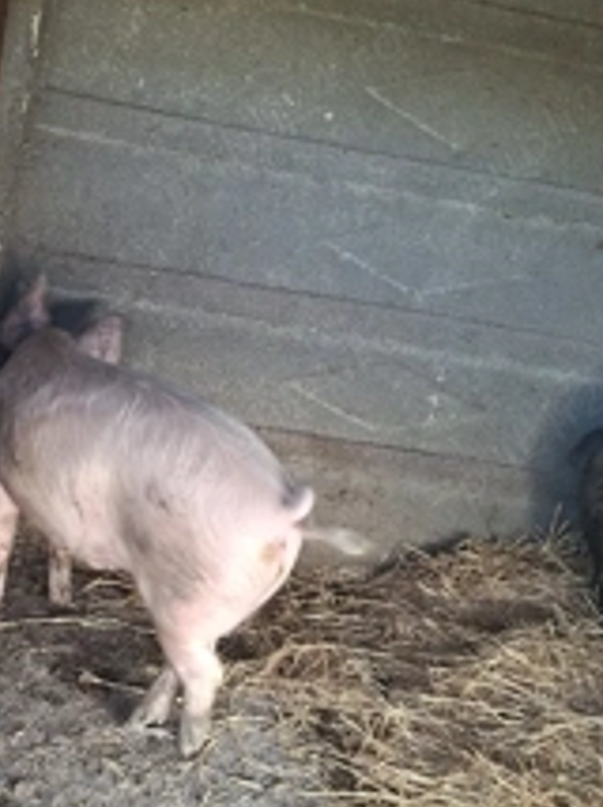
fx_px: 1001
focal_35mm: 43
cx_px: 64
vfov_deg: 43.8
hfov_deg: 32.0
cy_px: 456
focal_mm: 5.54
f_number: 1.8
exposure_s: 1/100
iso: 320
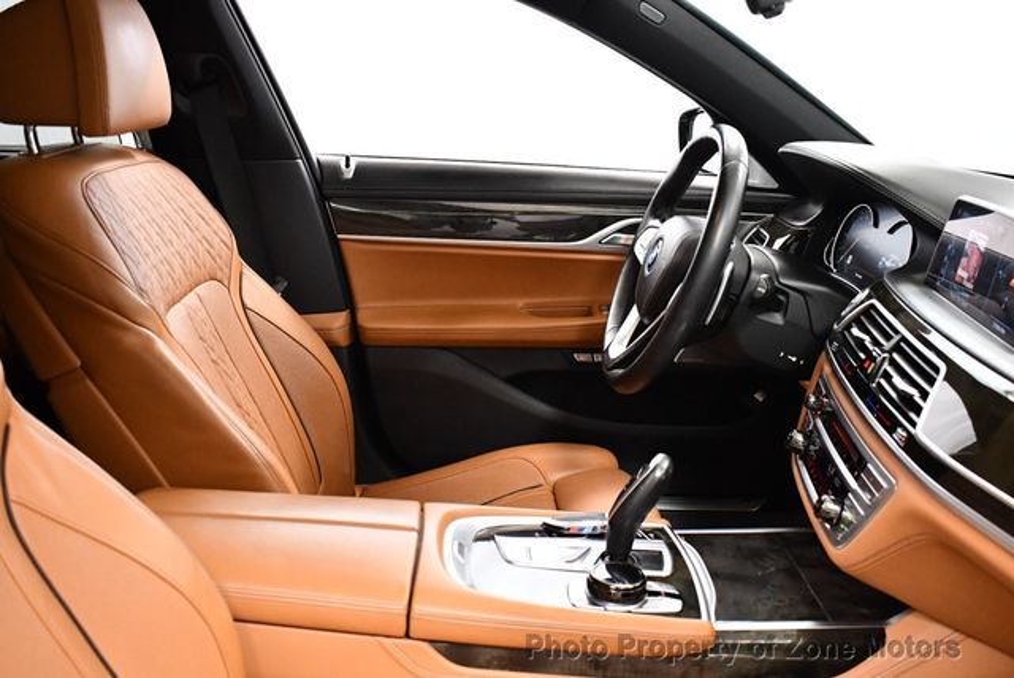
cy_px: 339
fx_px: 1015
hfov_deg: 53.1
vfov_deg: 36.9
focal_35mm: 36
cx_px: 507
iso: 3200
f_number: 3.5
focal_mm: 18
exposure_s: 1/80
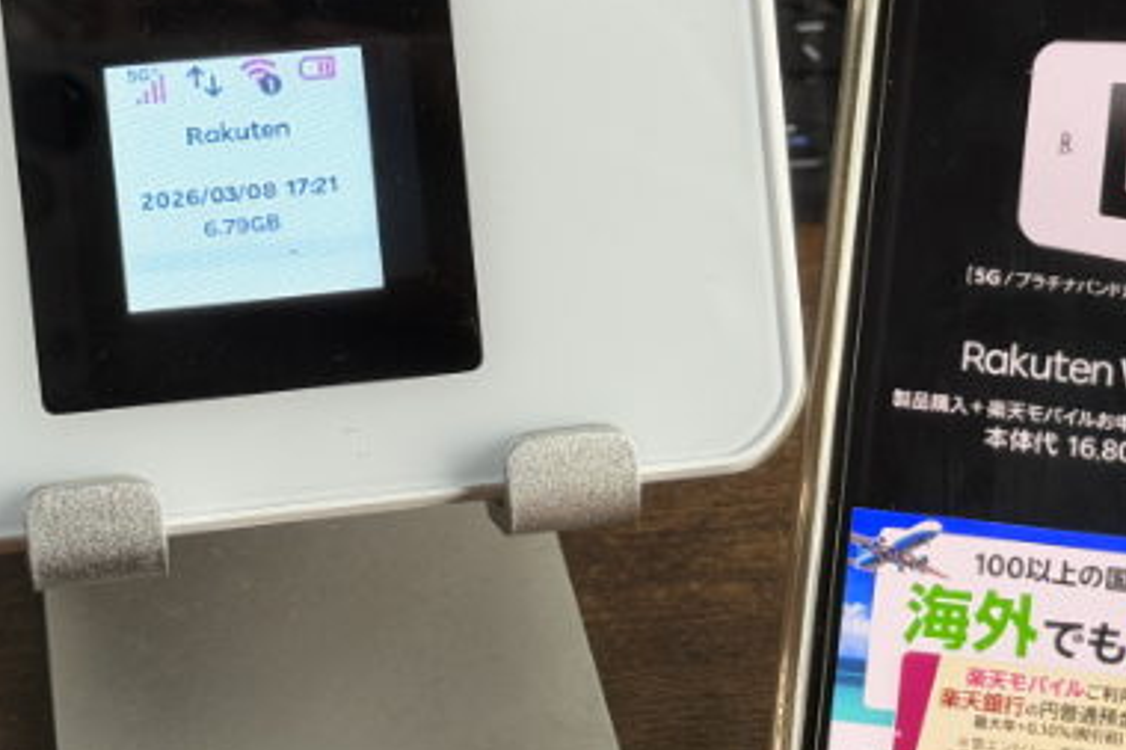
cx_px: 628
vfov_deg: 14.8
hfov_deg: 22.1
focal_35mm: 92
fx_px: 2876
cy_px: 242
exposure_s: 1/80
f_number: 1.8
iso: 80
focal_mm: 6.8
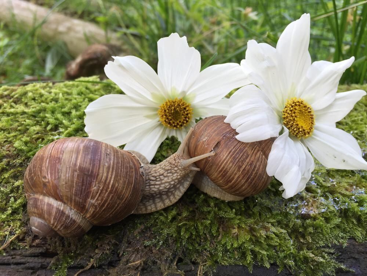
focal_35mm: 29
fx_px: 307
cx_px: 184
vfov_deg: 48.2
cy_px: 138
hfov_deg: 61.7
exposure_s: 1/122
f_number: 2.2
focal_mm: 4.15
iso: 32
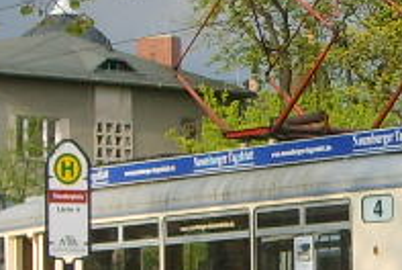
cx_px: 471
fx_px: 2595
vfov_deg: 5.9
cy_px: 200
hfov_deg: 8.8
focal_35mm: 232
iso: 50
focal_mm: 7.2
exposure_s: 1/250
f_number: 3
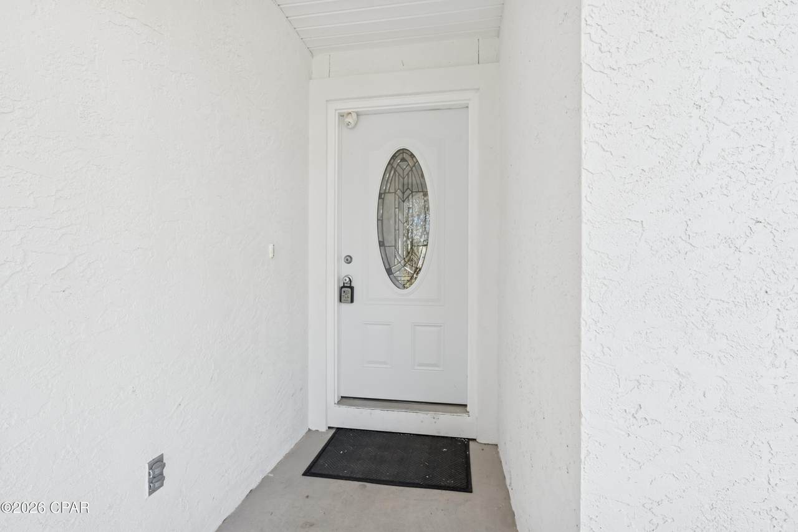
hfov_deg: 96.7
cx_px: 399
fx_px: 355
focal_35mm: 16
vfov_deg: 73.7
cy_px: 266
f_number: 9
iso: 100
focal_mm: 16
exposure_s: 1/20
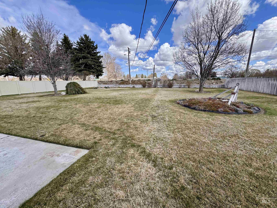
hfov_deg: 102.1
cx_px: 138
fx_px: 112
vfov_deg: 85.7
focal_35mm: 14
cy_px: 104
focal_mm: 2.22
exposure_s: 1/956
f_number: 2.2
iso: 40
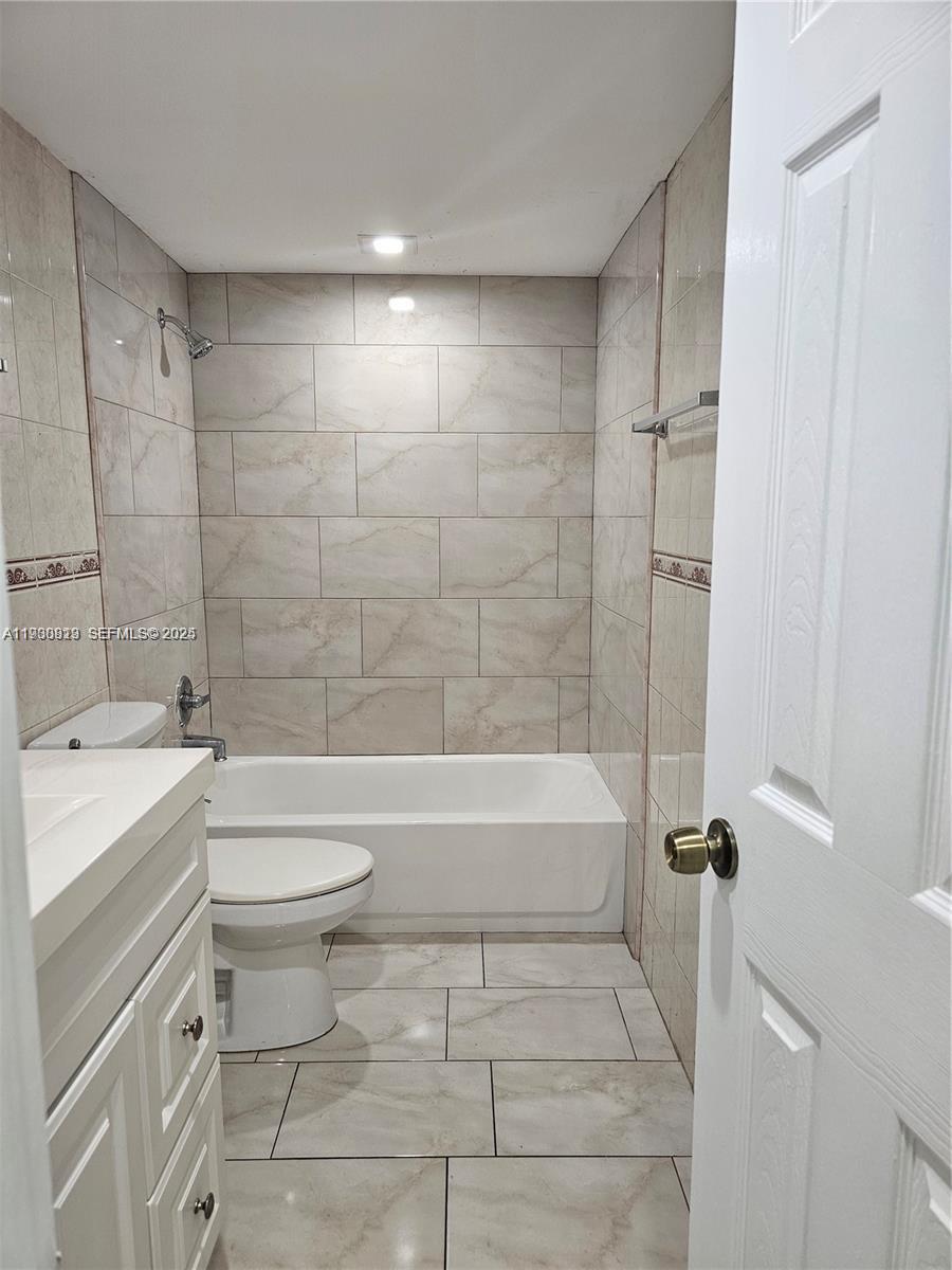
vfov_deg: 73.9
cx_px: 476
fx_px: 843
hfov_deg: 58.9
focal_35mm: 23
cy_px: 635
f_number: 1.7
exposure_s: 1/120
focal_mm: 6.3
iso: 160
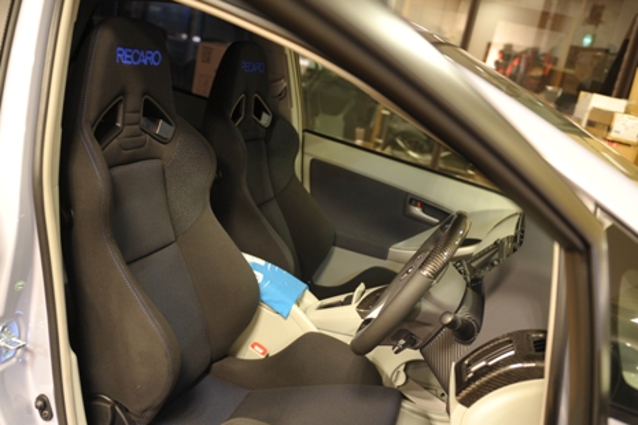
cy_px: 259
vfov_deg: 33.3
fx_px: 709
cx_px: 309
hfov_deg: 48.5
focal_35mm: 40
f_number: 2.8
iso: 400
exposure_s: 1/2
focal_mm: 31
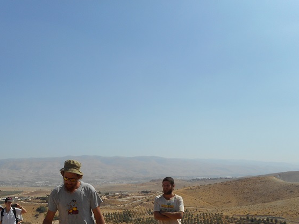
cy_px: 157
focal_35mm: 36
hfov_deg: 50.8
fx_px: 311
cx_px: 110
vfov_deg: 39.0
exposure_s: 1/200
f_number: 10.5
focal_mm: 4.5
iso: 80
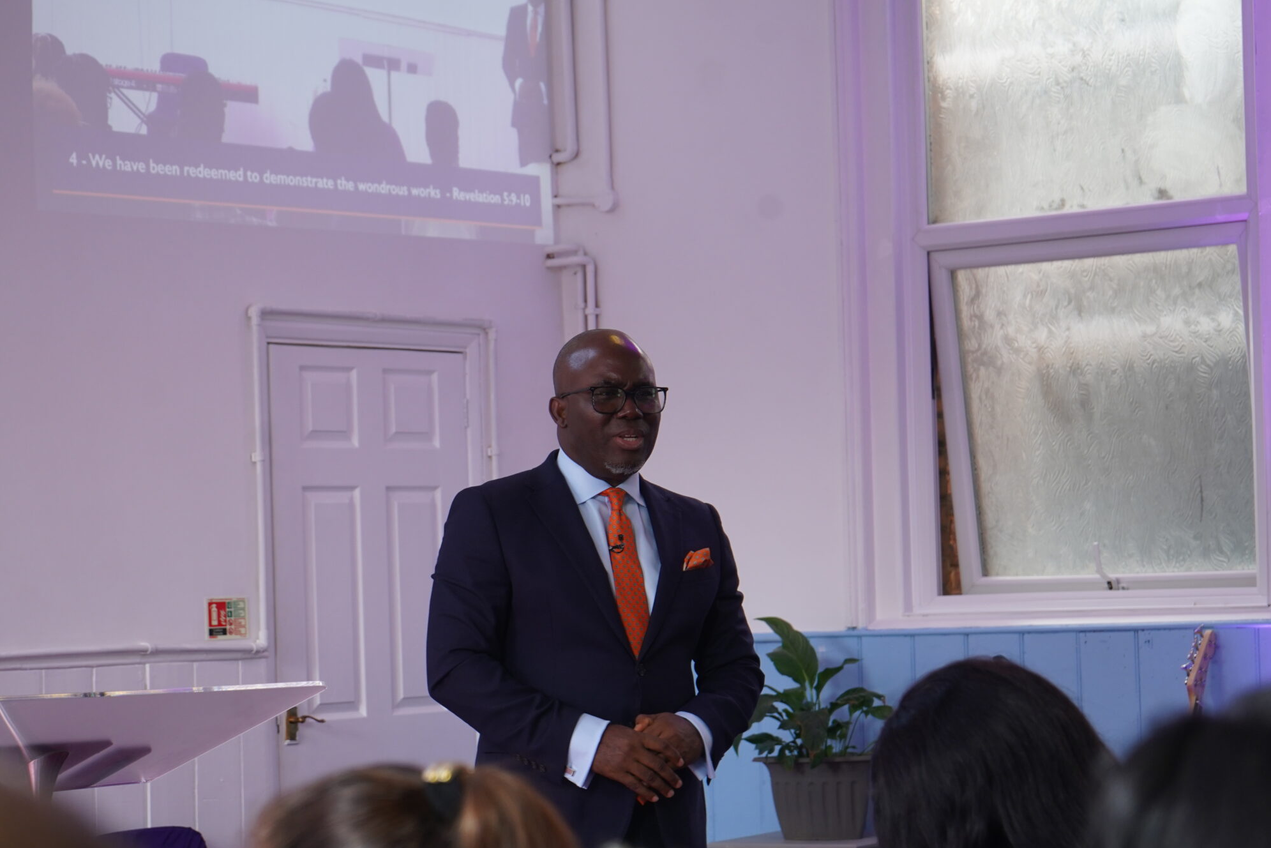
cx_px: 530
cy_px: 498
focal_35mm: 90
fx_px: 3178
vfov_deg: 15.2
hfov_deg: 22.6
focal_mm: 70
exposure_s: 1/160
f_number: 5.6
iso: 800
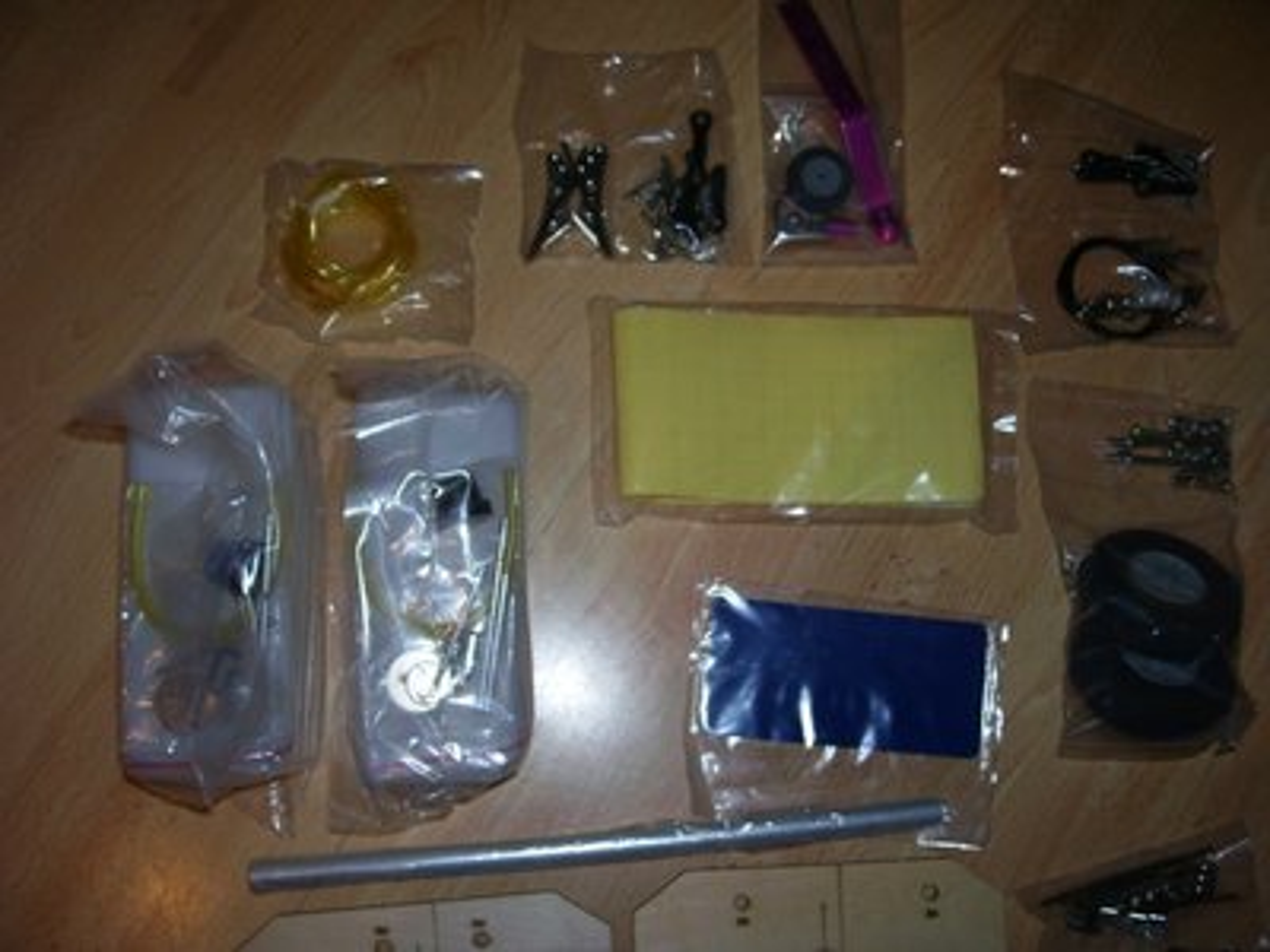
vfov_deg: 41.8
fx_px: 1247
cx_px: 635
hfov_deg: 54.0
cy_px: 476
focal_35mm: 34
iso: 125
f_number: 2.7
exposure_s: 1/60
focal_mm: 5.6
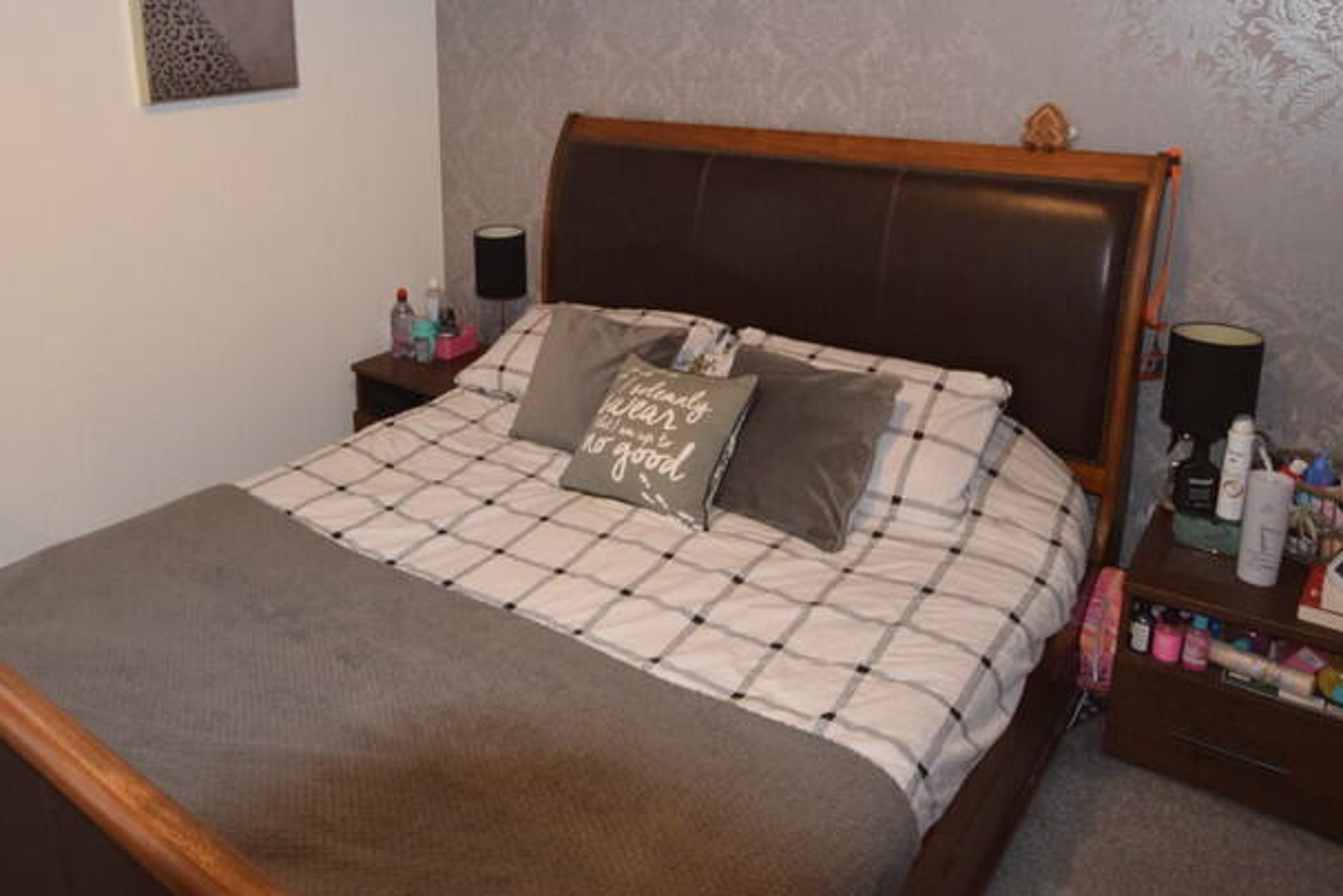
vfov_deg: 45.5
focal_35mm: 28
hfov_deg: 64.5
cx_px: 482
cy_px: 260
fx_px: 1039
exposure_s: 1/60
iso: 1400
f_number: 4.2
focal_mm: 11
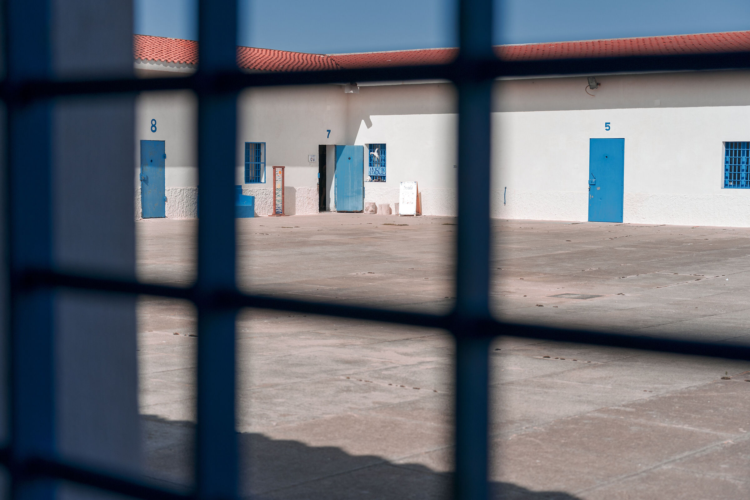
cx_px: 375
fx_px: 1271
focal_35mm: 61
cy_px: 250
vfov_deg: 22.3
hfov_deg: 32.9
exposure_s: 1/4000
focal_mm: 61
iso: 400
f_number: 4
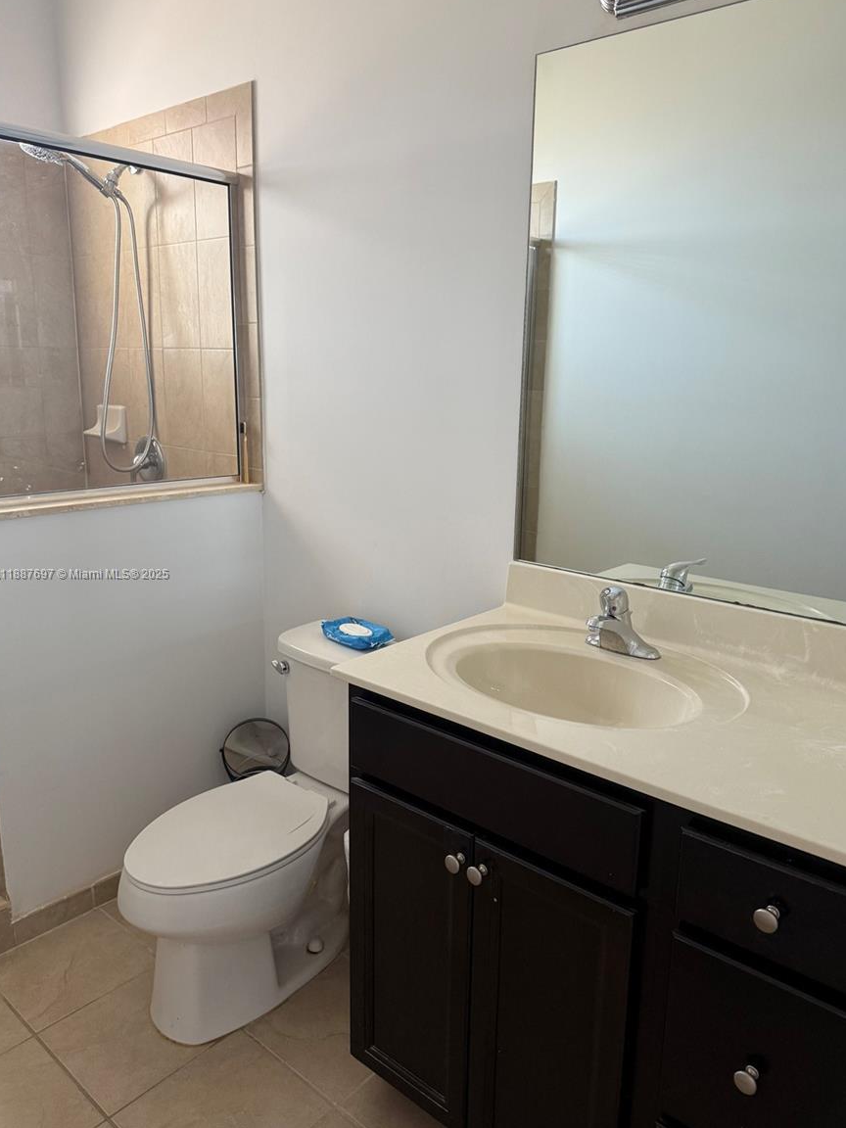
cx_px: 430
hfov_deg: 54.9
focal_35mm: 25
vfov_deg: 69.4
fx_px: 815
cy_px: 575
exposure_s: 1/83
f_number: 1.78
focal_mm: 6.76
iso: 200
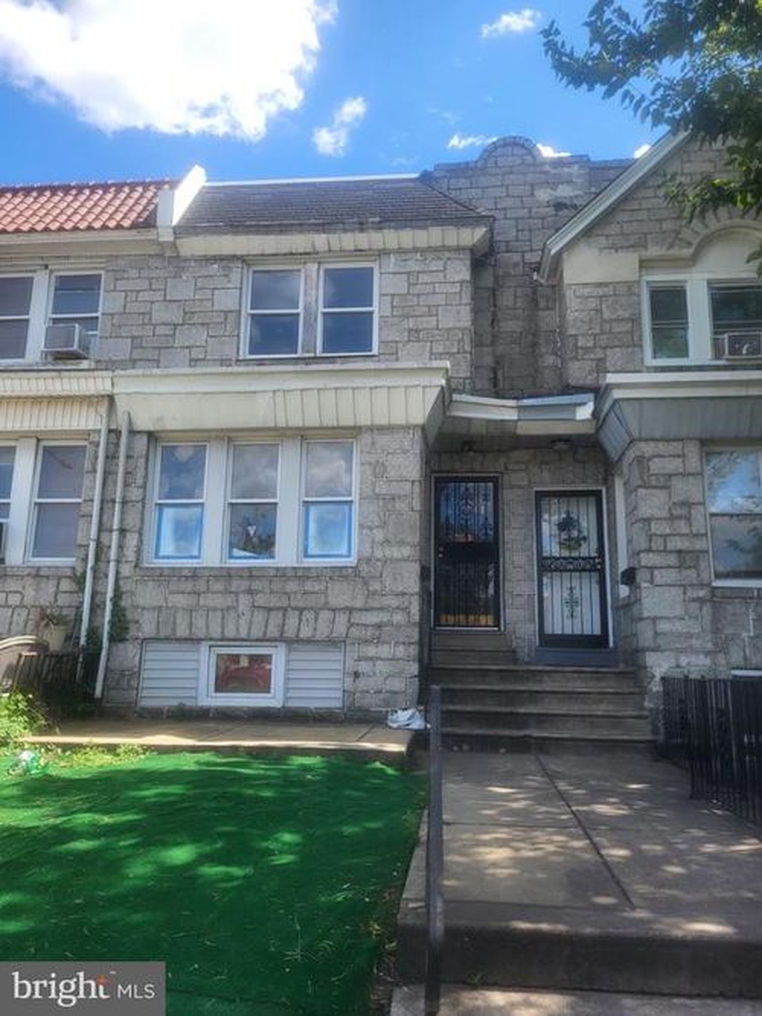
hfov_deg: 53.0
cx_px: 381
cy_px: 508
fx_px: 763
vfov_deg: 67.3
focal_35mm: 26
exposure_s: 1/1176
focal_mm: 5.4
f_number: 1.8
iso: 40
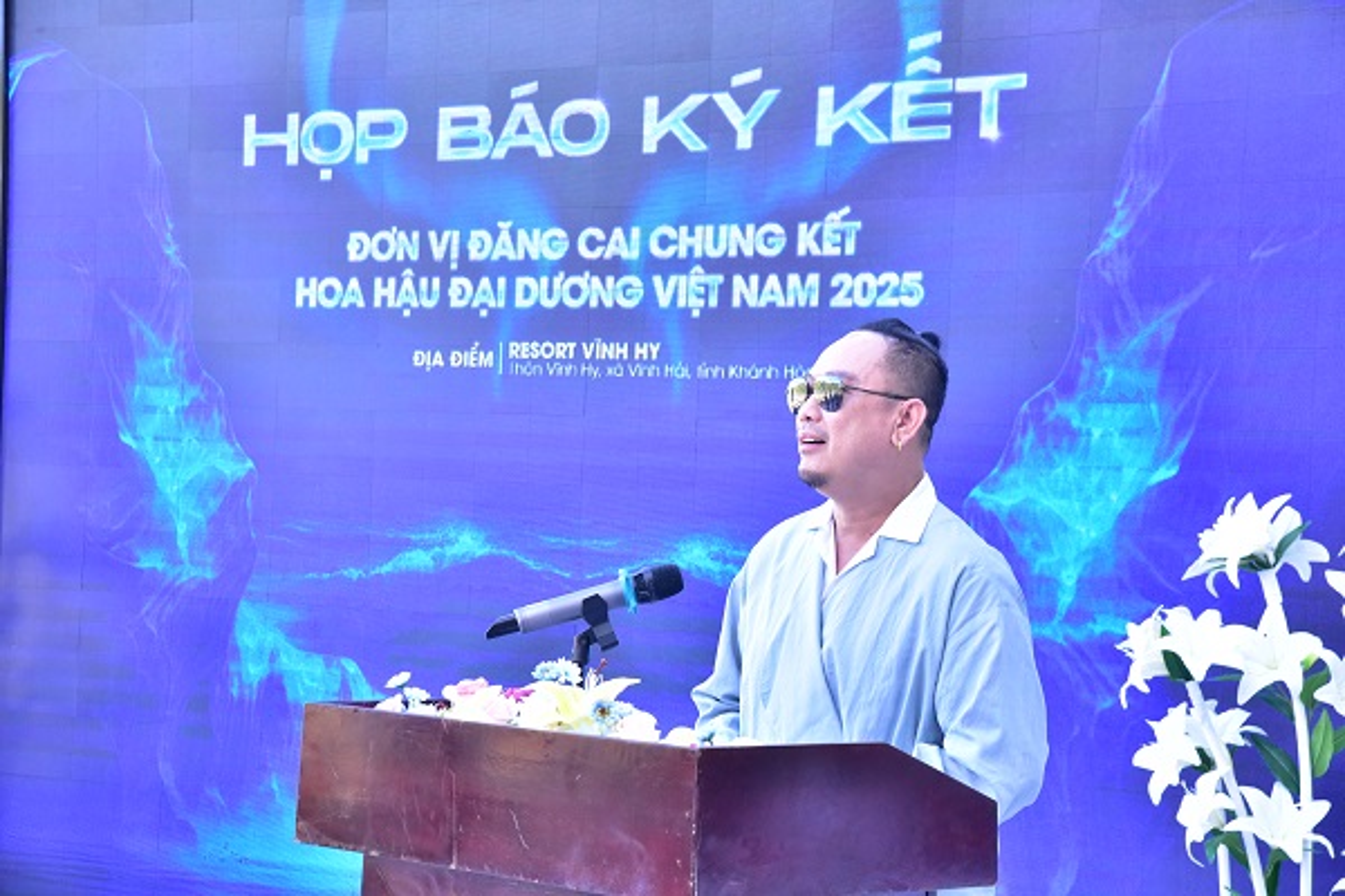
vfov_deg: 17.5
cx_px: 672
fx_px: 2914
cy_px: 448
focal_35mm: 78
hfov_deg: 26.0
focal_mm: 78
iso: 3200
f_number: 9
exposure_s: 1/250
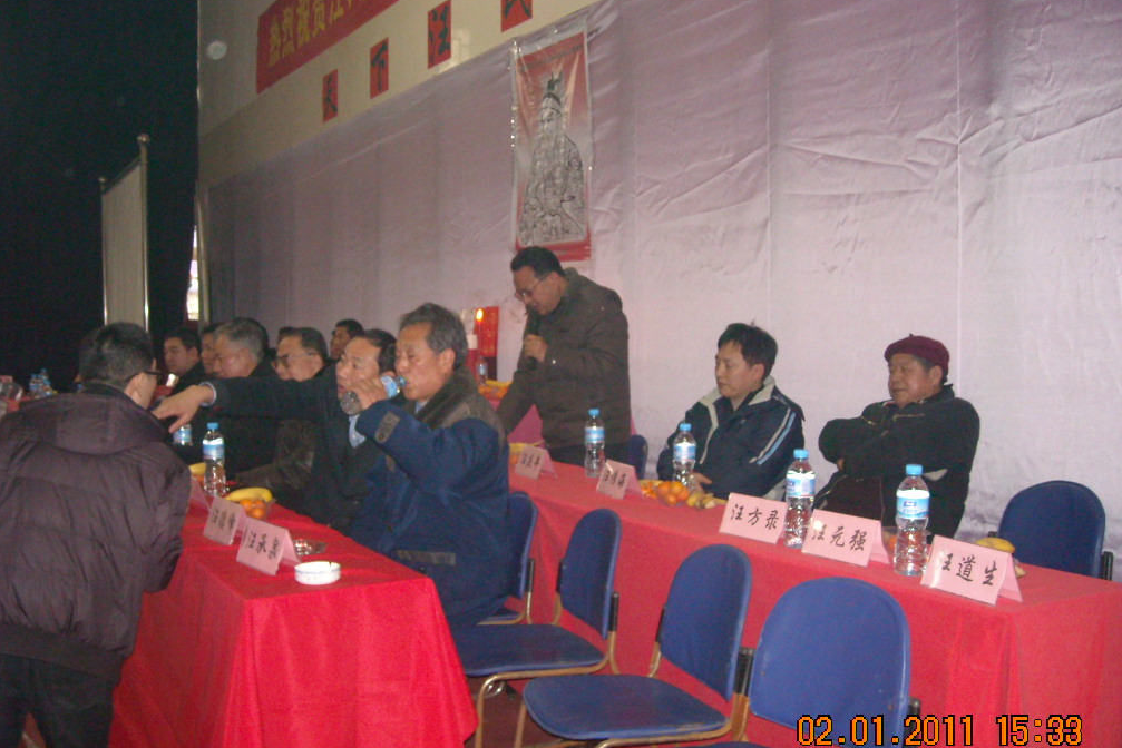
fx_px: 1153
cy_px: 393
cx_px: 560
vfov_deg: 36.0
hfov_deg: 51.9
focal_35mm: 37
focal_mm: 5.7
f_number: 2.8
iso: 518
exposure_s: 1/60
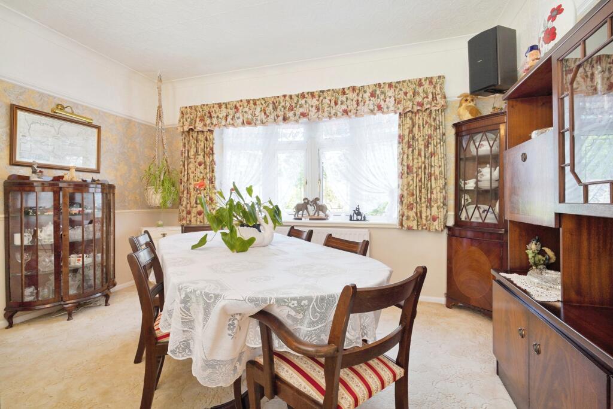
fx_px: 272
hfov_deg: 96.7
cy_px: 204
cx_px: 306
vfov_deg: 73.8
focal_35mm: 16
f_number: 9
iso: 200
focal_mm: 16
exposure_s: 1/8
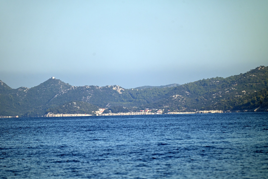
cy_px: 90
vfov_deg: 4.6
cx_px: 134
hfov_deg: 6.9
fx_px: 2233
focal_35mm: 300
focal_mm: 300
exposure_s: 1/1000
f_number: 5.6
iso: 140
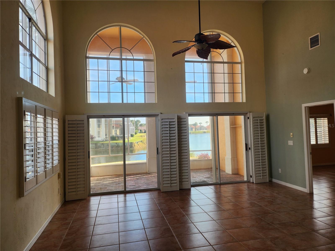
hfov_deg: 71.6
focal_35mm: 24
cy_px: 126
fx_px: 232
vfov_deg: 56.8
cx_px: 168
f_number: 1.8
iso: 50
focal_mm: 5
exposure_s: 1/253
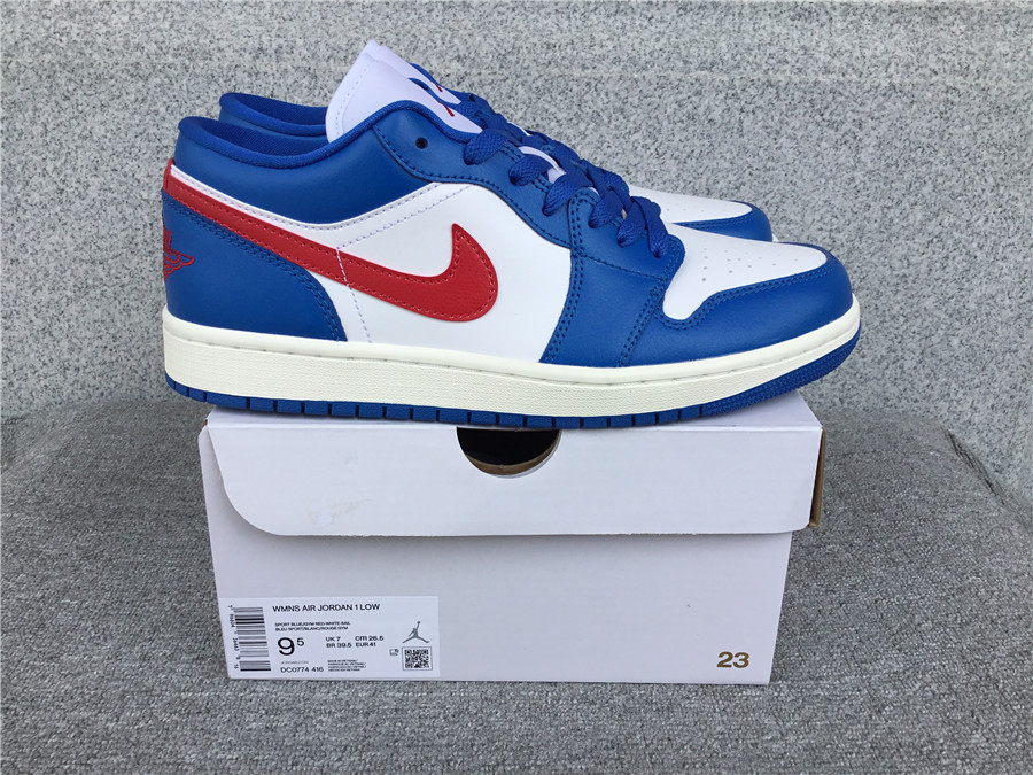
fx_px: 925
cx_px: 516
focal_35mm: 31
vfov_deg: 45.4
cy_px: 388
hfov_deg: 58.4
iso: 25
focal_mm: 3.3
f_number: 2.4
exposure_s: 1/460
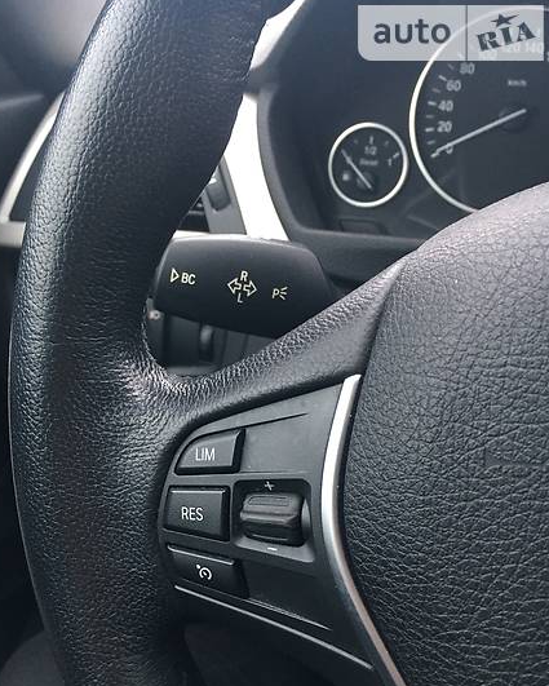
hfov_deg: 45.8
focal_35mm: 32
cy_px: 377
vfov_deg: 55.6
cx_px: 273
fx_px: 650
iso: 125
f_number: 2.2
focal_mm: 4.2
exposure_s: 1/33
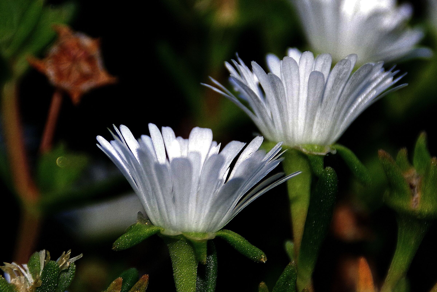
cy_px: 146
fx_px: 5462
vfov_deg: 3.1
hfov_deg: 4.6
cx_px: 218
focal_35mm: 450
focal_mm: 300
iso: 400
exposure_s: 1/180
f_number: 6.3
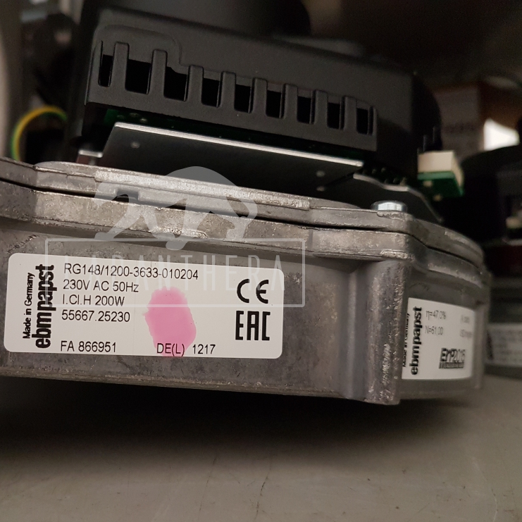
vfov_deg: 52.5
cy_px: 261
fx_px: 529
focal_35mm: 31
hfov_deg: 51.6
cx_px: 175
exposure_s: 1/10
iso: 250
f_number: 1.7
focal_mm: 4.2
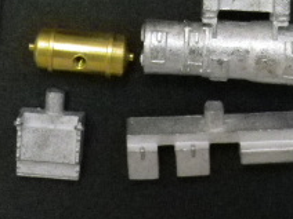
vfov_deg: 11.6
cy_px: -70
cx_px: 176
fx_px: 1050
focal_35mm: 124
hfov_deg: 15.9
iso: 800
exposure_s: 1/30
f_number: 3.9
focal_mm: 7.3
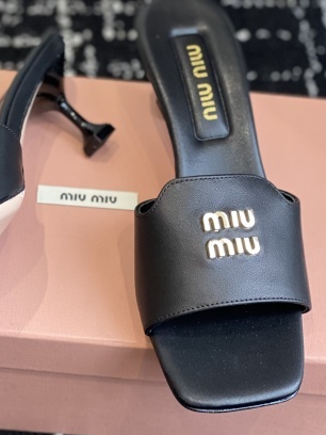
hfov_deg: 14.4
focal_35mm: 102
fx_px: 1281
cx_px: 74
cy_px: 163
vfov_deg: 19.2
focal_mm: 6
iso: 64
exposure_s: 1/122
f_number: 2
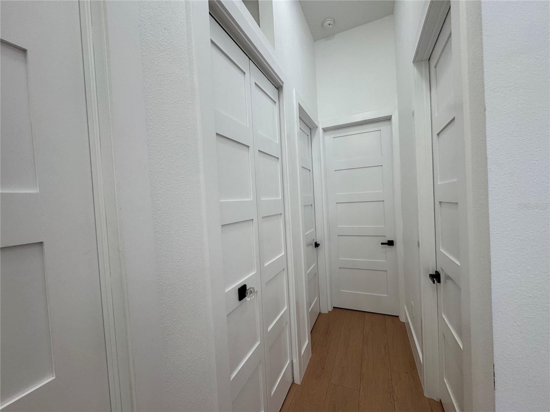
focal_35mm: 14
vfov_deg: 85.7
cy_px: 206
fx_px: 222
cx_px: 275
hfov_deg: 102.1
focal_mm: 2.22
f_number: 2.2
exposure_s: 1/120
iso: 100
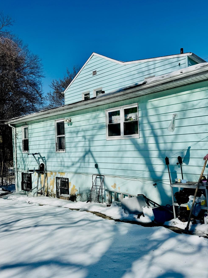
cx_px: 119
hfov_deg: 49.6
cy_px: 144
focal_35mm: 28
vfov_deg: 63.4
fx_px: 224
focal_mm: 6.76
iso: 80
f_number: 1.78
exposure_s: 1/12346
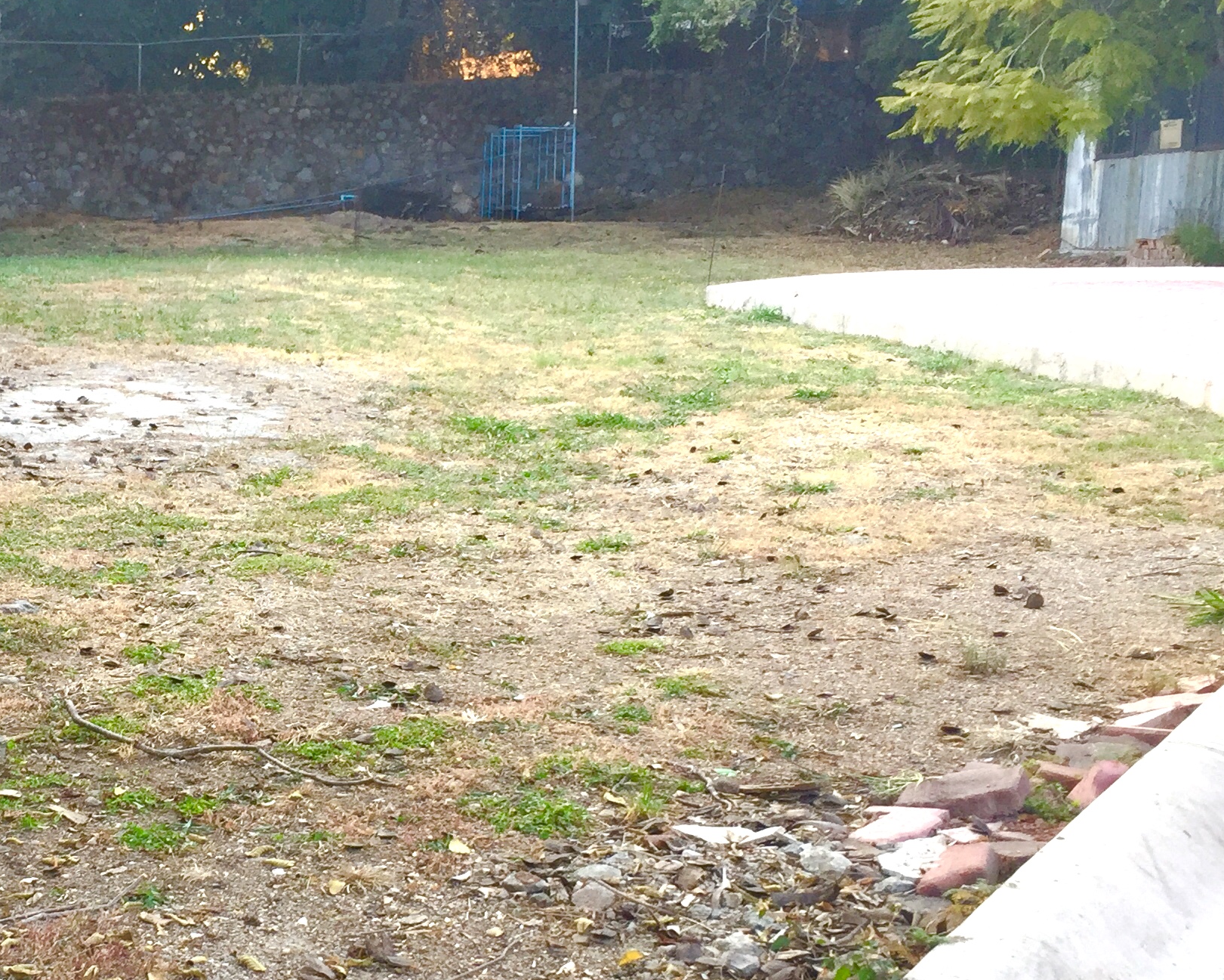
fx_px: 2065
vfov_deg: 26.5
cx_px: 168
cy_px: 660
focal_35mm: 57
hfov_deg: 31.7
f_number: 2.2
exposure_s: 1/120
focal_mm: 4.15
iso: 50
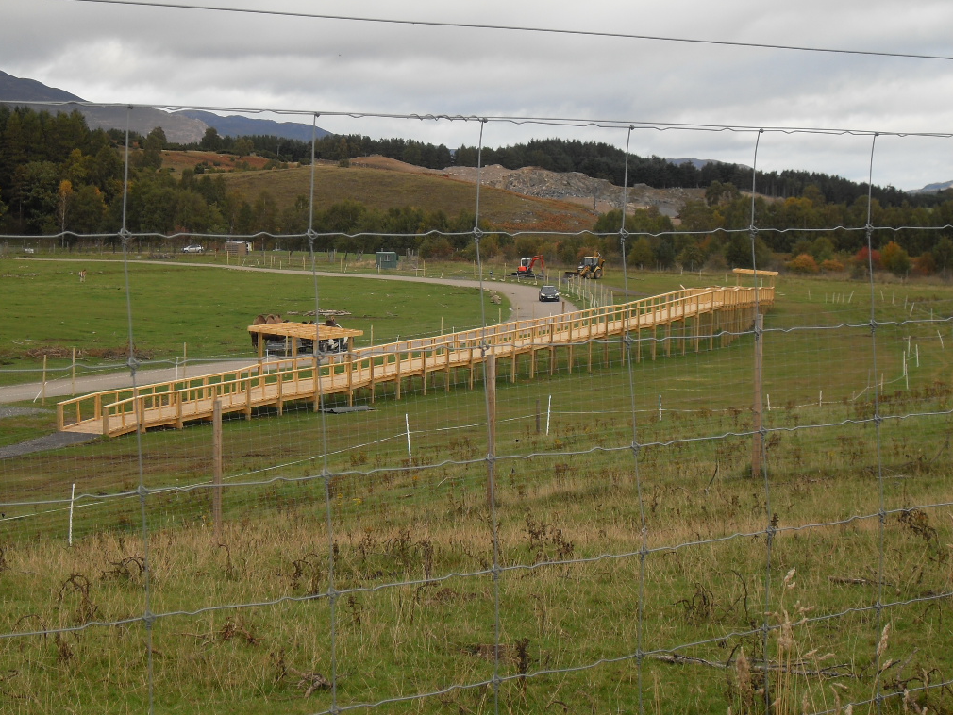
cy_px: 360
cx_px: 472
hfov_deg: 26.0
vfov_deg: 19.6
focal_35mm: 75
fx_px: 2065
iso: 80
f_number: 4
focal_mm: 11.8
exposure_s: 1/250
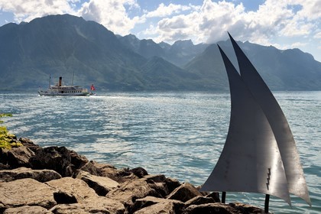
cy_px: 107
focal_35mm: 50
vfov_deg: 27.0
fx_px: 446
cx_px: 160
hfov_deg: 39.6
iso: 200
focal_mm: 50
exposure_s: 1/400
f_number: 14
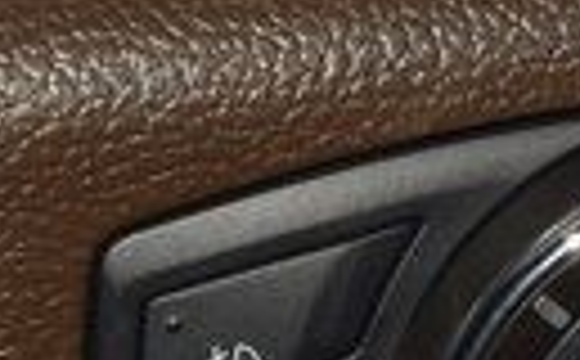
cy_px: 286
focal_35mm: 533
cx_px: 926
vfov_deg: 2.5
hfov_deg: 3.9
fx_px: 8407
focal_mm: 70
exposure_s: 1/125
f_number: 8
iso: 100
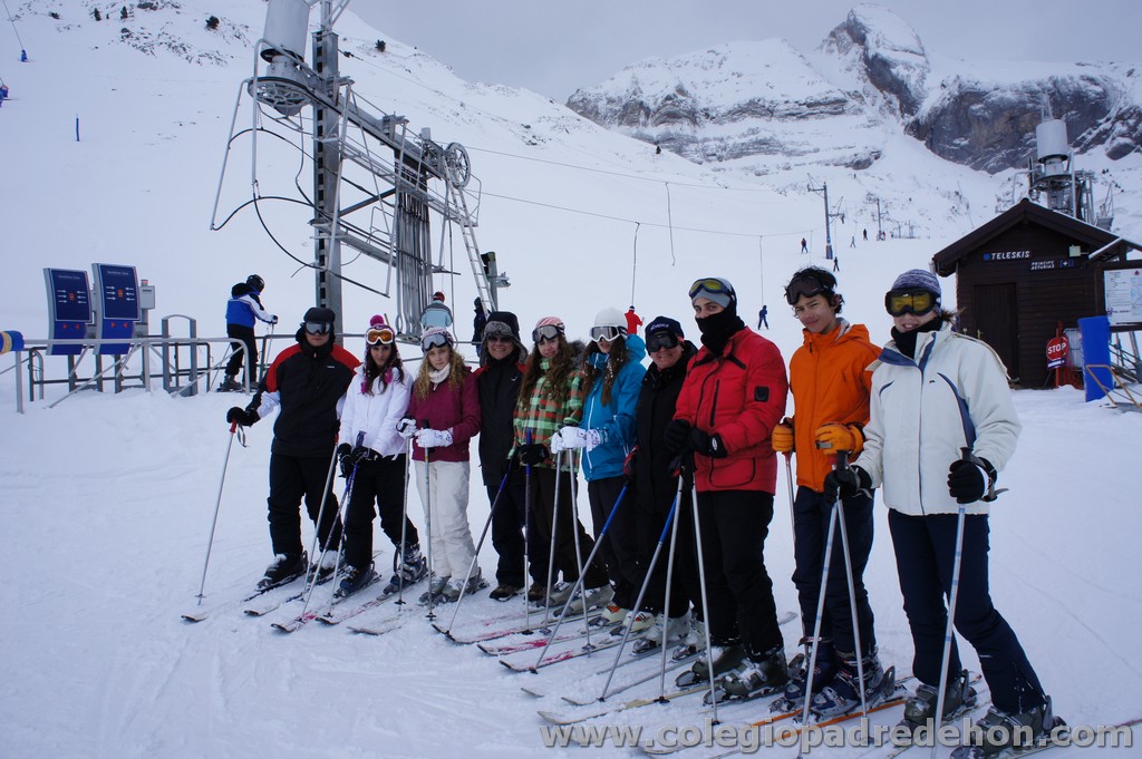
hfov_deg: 67.4
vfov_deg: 47.9
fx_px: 856
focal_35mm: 27
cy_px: 380
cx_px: 571
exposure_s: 1/250
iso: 200
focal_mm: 18
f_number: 11
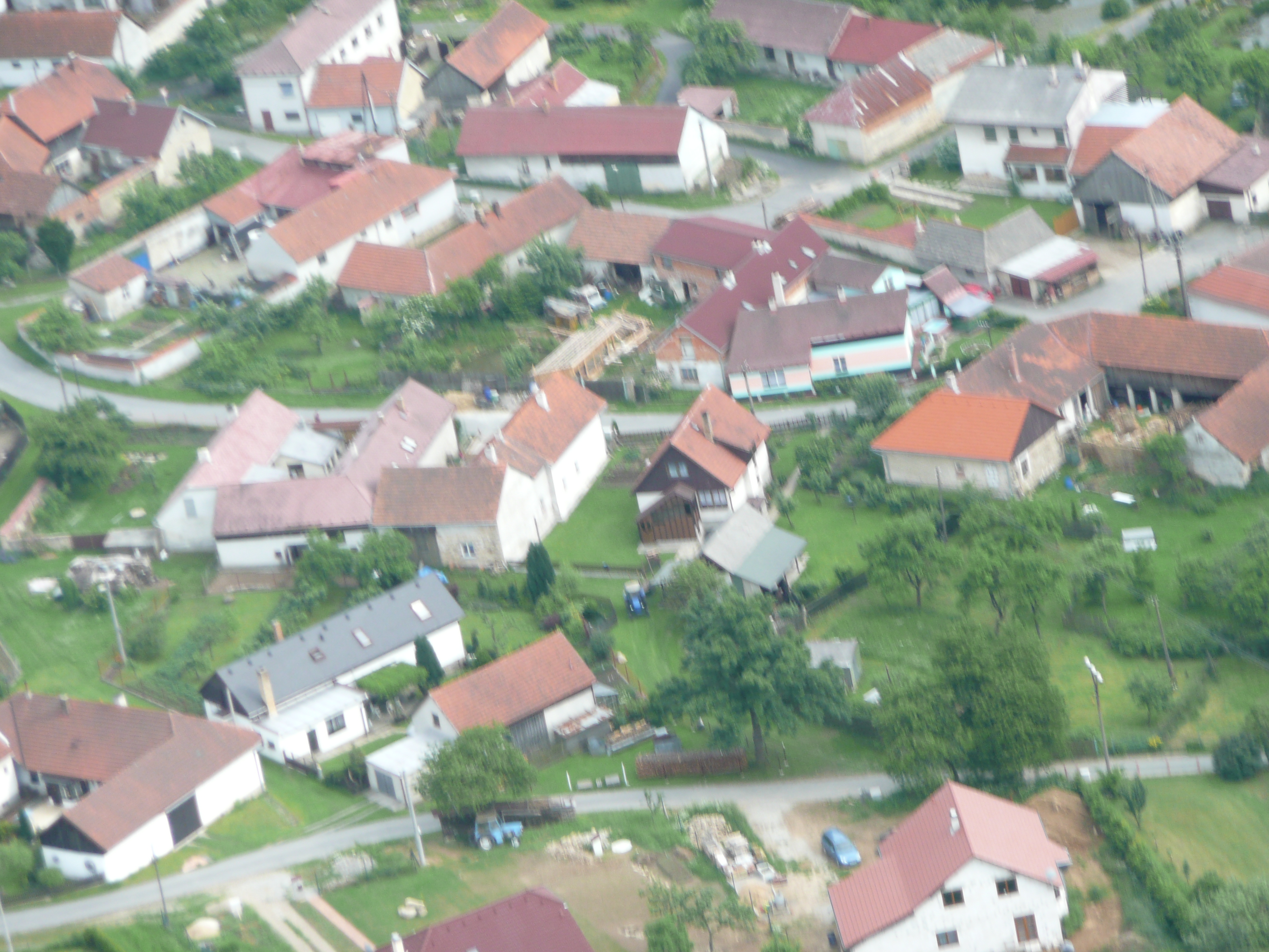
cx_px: 634
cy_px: 476
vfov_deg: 7.5
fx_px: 7295
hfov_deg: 9.9
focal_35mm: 199
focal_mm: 32.7
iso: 100
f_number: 4.8
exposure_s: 1/100
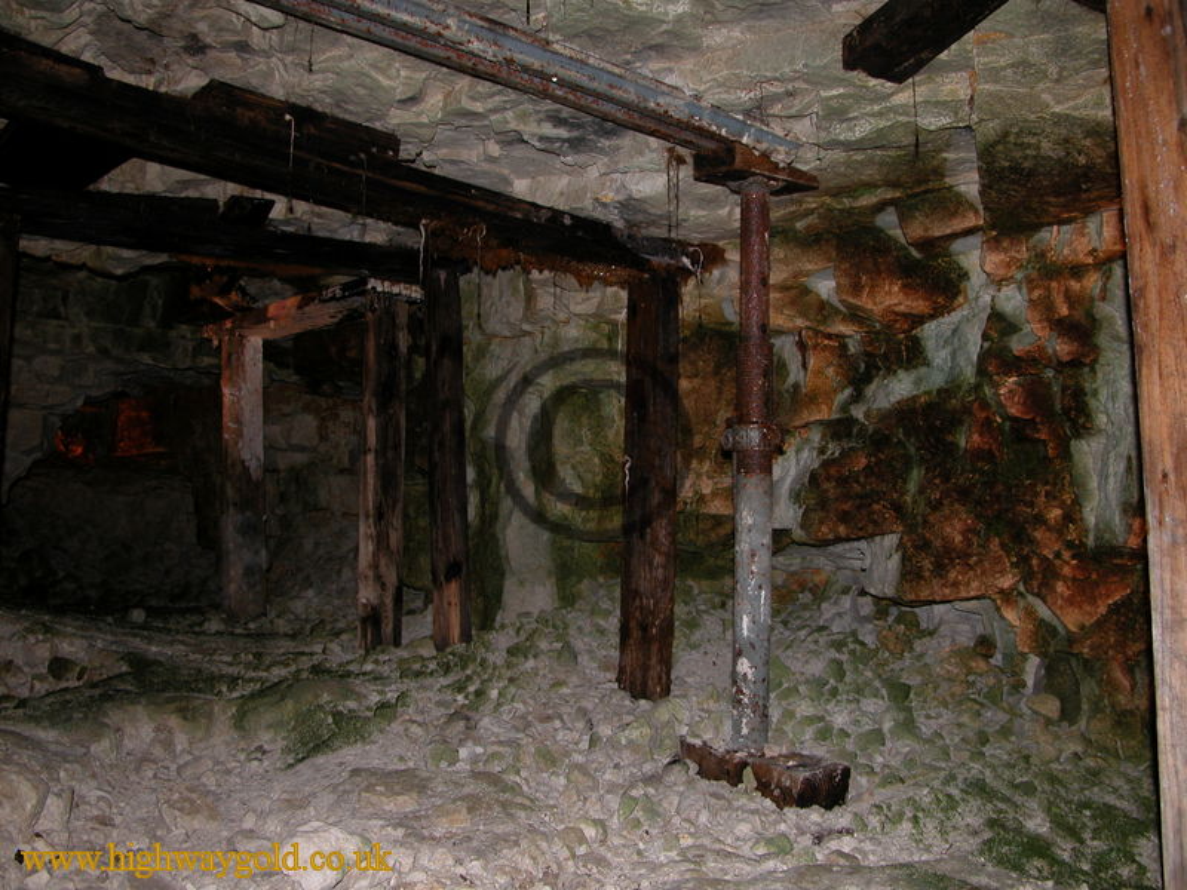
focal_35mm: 35
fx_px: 1200
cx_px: 594
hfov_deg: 52.6
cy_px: 445
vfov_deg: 40.7
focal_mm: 9
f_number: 2.8
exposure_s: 1/60
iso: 100
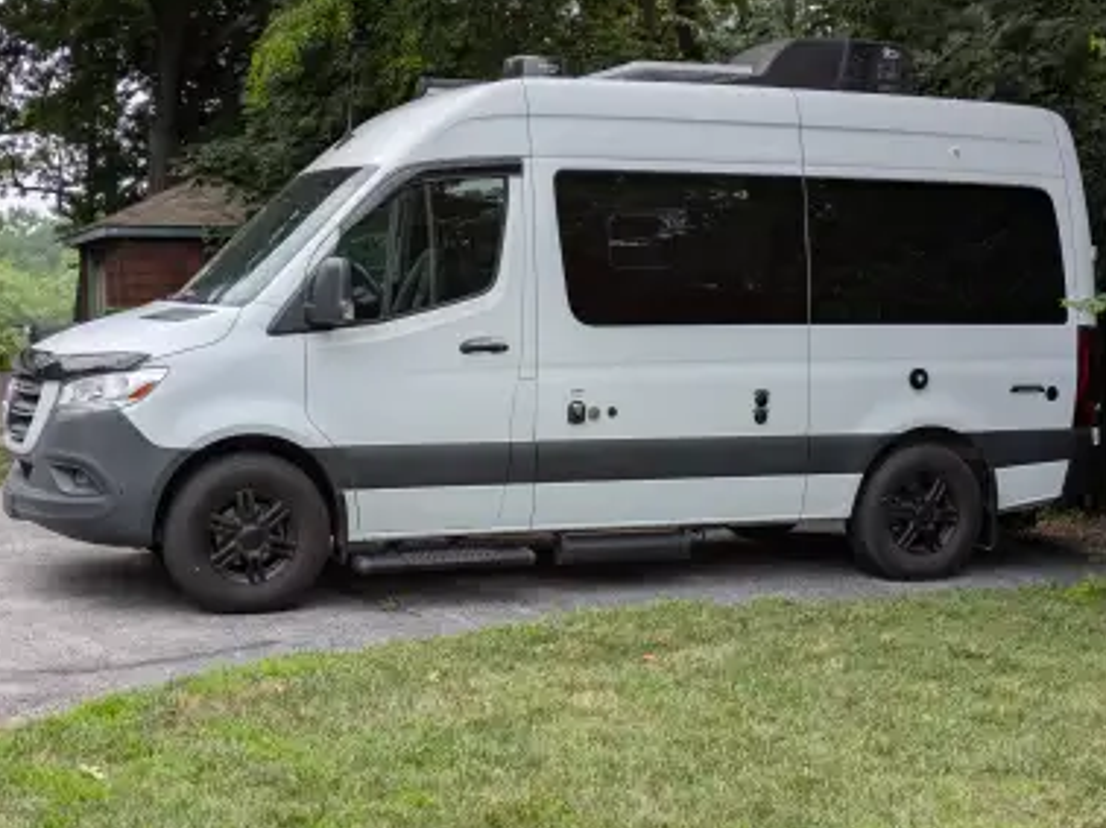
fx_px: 1724
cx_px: 527
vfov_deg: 27.0
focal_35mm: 54
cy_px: 395
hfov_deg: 35.6
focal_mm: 5.43
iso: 44
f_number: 1.89
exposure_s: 1/1024
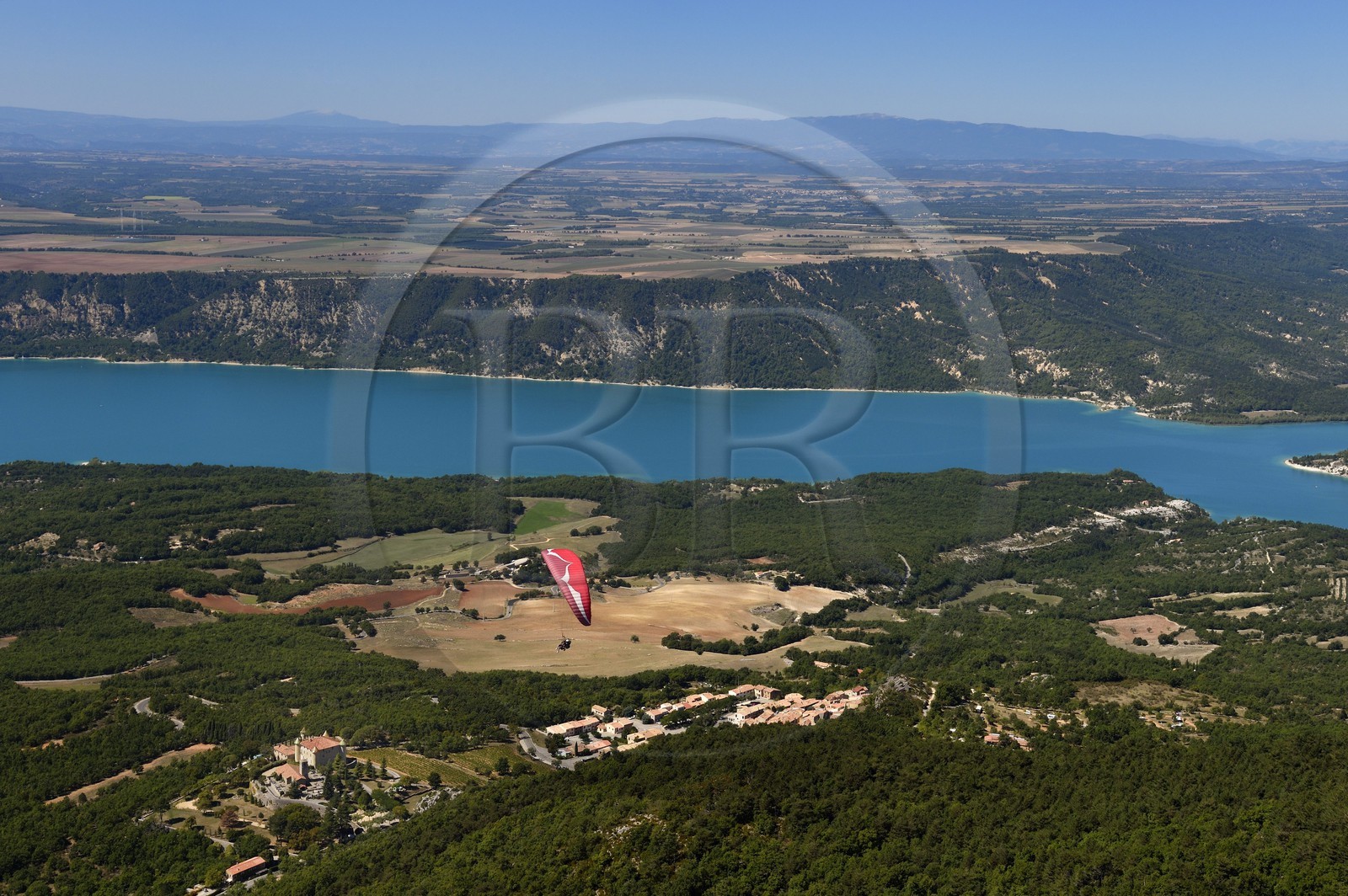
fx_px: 1646
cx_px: 674
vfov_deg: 30.5
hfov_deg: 44.5
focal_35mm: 44
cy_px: 448
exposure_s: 1/800
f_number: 11
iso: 400
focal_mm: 44
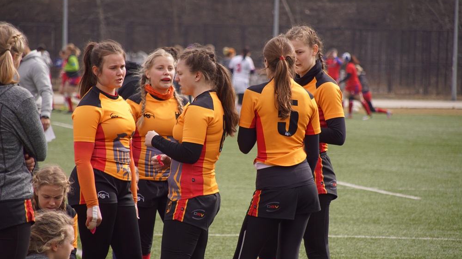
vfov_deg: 4.8
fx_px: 3087
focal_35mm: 252
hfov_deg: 8.6
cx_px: 231
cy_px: 120
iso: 160
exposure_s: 1/250
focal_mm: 160
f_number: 6.3
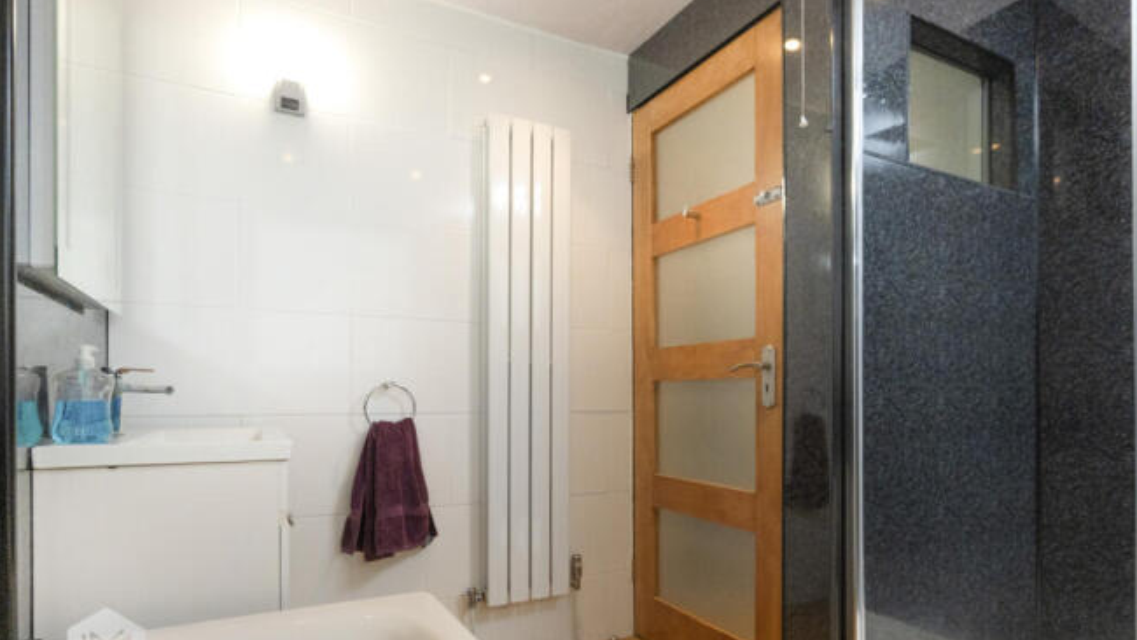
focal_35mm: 19
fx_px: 573
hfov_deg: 89.6
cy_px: 368
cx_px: 569
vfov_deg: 58.1
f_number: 9
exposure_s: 1/100
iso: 2500
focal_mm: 18
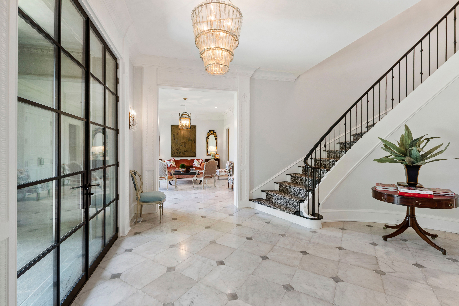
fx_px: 191
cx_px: 230
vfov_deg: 77.3
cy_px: 153
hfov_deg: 100.4
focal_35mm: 15
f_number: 8
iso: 100
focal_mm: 10
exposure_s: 1/2
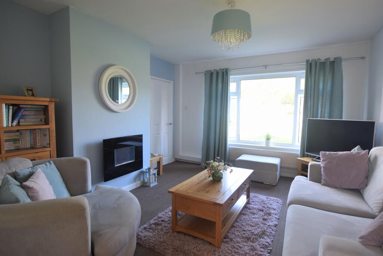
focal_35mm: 18
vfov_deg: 67.4
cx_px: 192
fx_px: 192
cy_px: 128
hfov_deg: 90.0
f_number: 4
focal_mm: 12
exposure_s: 1/60
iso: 400
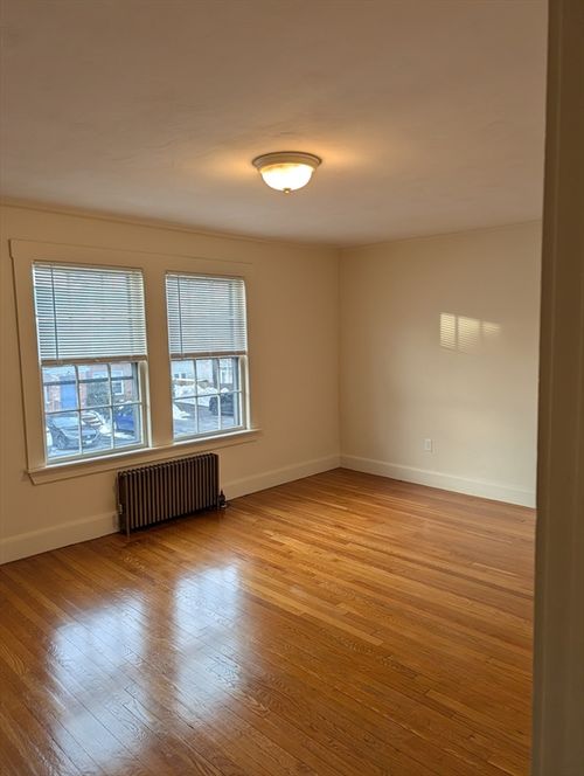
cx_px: 292
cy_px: 388
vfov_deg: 71.5
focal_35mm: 24
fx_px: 538
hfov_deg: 56.9
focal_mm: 6.9
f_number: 1.68
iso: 127
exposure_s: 1/234
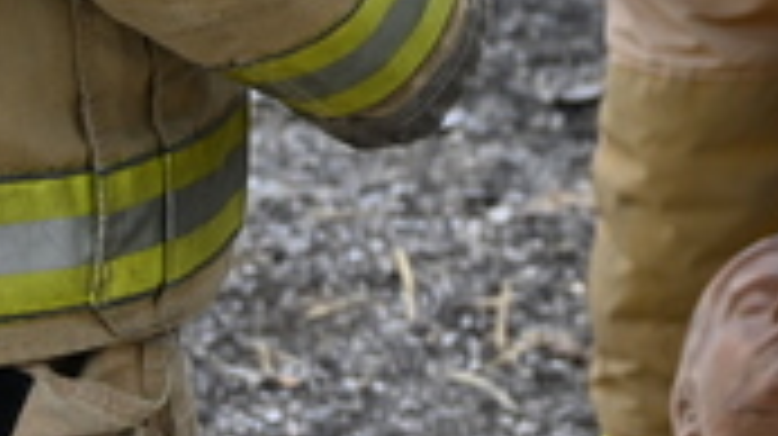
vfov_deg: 5.6
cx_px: 944
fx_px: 4413
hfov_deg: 9.9
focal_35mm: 214
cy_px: -115
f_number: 4
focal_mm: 34.5
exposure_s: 1/250
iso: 220
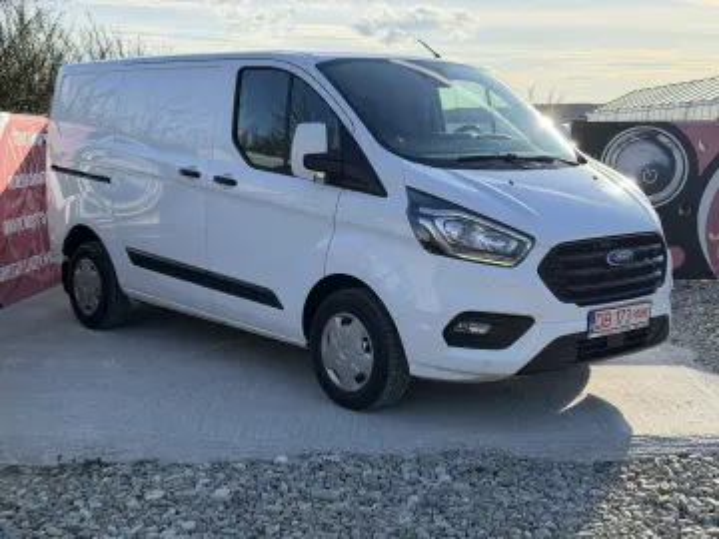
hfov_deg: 39.7
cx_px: 360
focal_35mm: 48
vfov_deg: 30.3
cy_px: 270
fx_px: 997
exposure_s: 1/2865
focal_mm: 6.76
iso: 100
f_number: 1.78
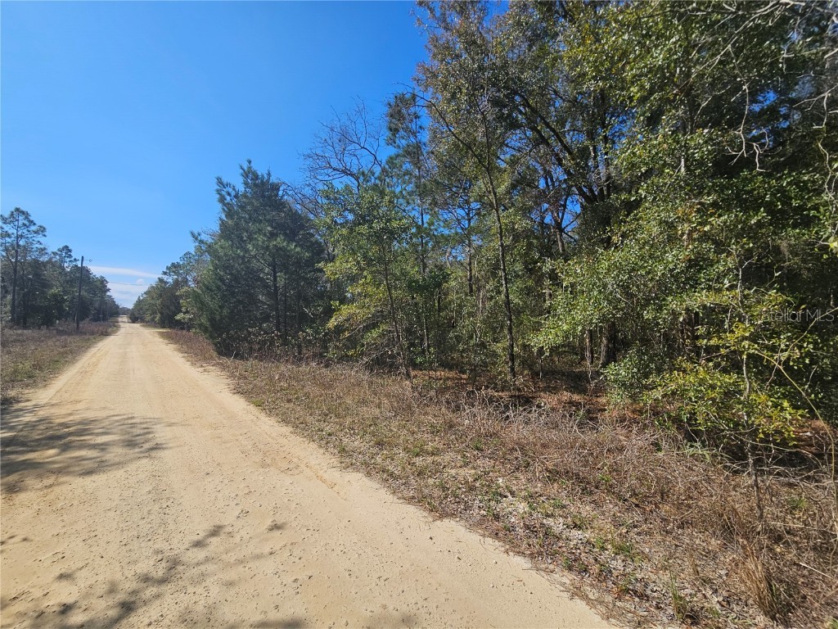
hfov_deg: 106.2
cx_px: 419
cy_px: 314
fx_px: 315
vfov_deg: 89.9
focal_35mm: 13
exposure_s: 1/2430
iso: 50
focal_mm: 2.2
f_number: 2.2
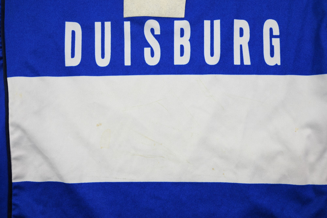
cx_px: 164
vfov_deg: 41.7
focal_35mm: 32
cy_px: 109
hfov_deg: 59.5
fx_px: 286
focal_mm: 31.5
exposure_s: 1/125
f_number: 4.8
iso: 200
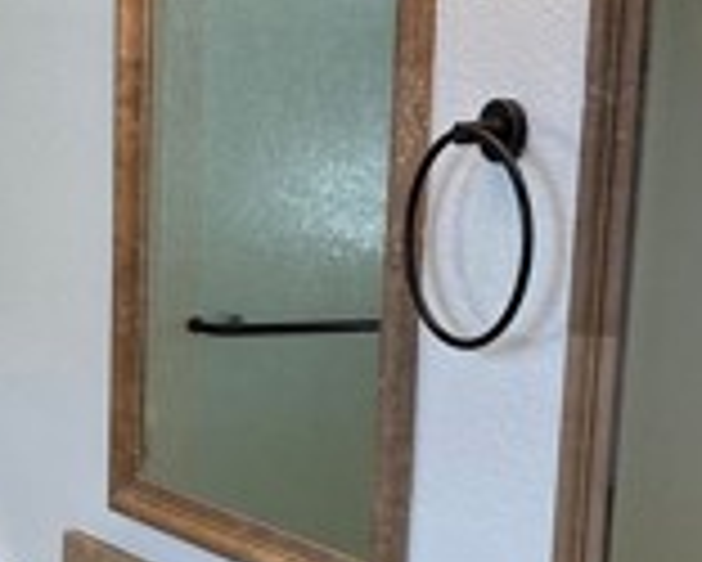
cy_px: 481
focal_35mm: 104
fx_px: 2162
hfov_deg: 18.3
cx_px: 140
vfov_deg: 14.7
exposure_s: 1/120
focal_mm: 5.7
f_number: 1.5
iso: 50
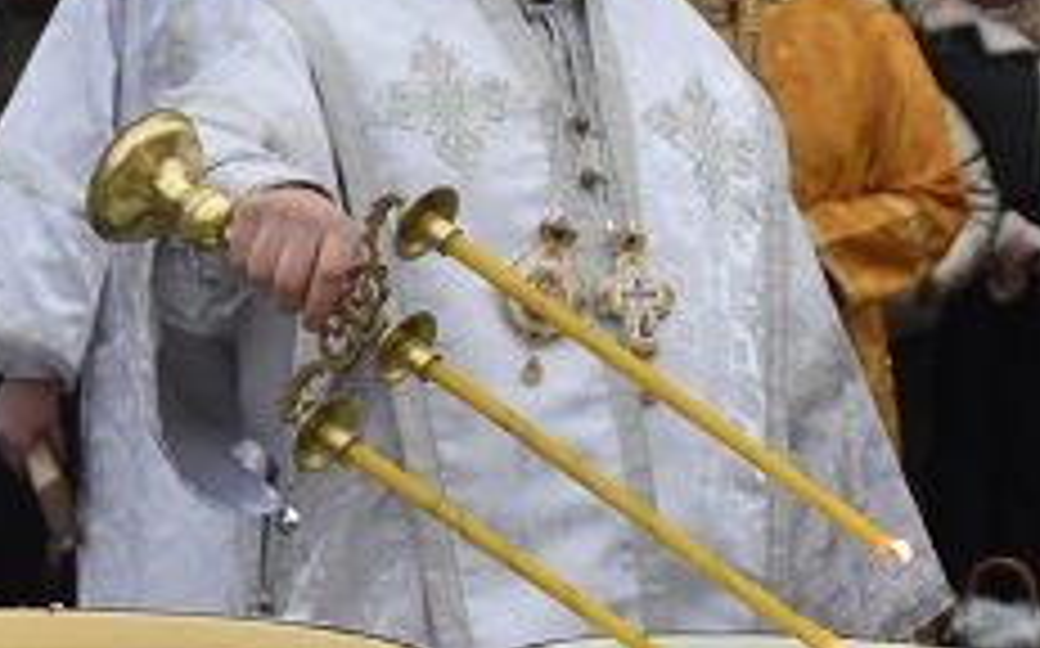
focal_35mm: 210
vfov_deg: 6.2
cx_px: 401
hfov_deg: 10.0
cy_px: -9
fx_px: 5955
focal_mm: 31
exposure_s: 1/250
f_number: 4
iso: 800
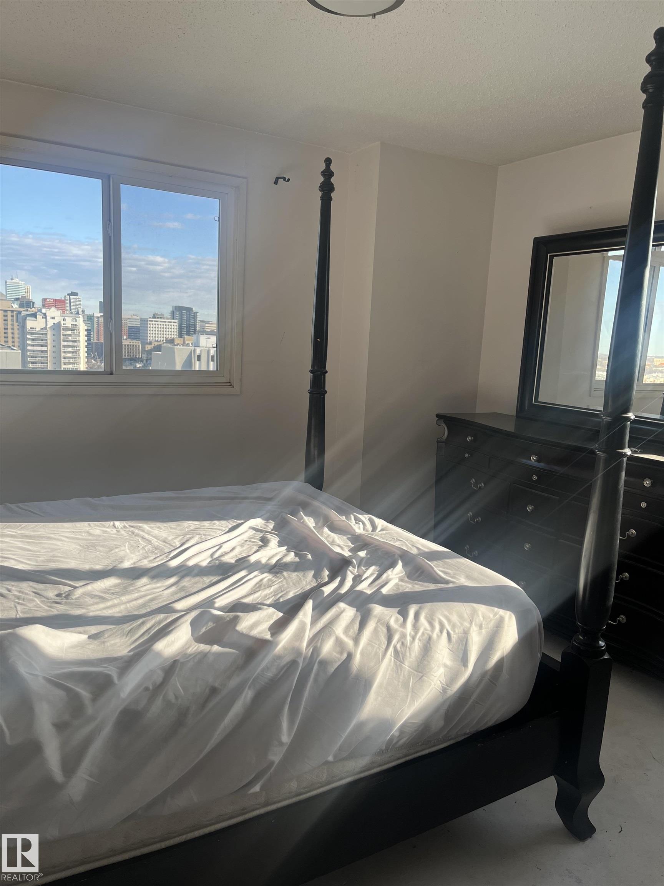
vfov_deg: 67.3
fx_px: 665
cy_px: 443
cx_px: 332
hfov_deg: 53.1
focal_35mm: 26
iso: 50
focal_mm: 5.1
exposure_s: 1/661
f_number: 1.6
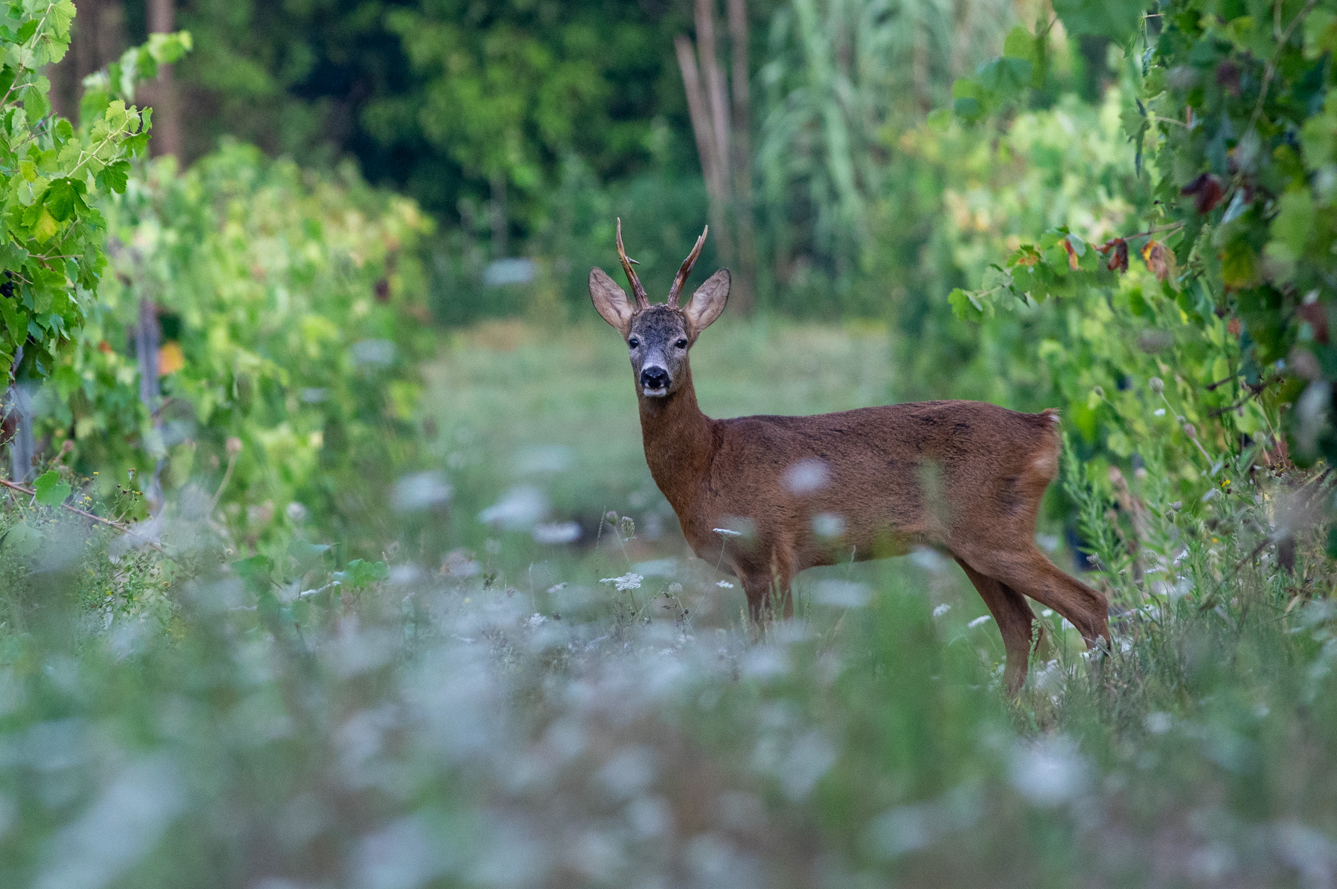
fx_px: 16695
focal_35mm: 450
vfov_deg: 3.0
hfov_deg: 4.6
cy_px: 444
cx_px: 668
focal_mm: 300
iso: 640
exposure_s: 1/400
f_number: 5.6
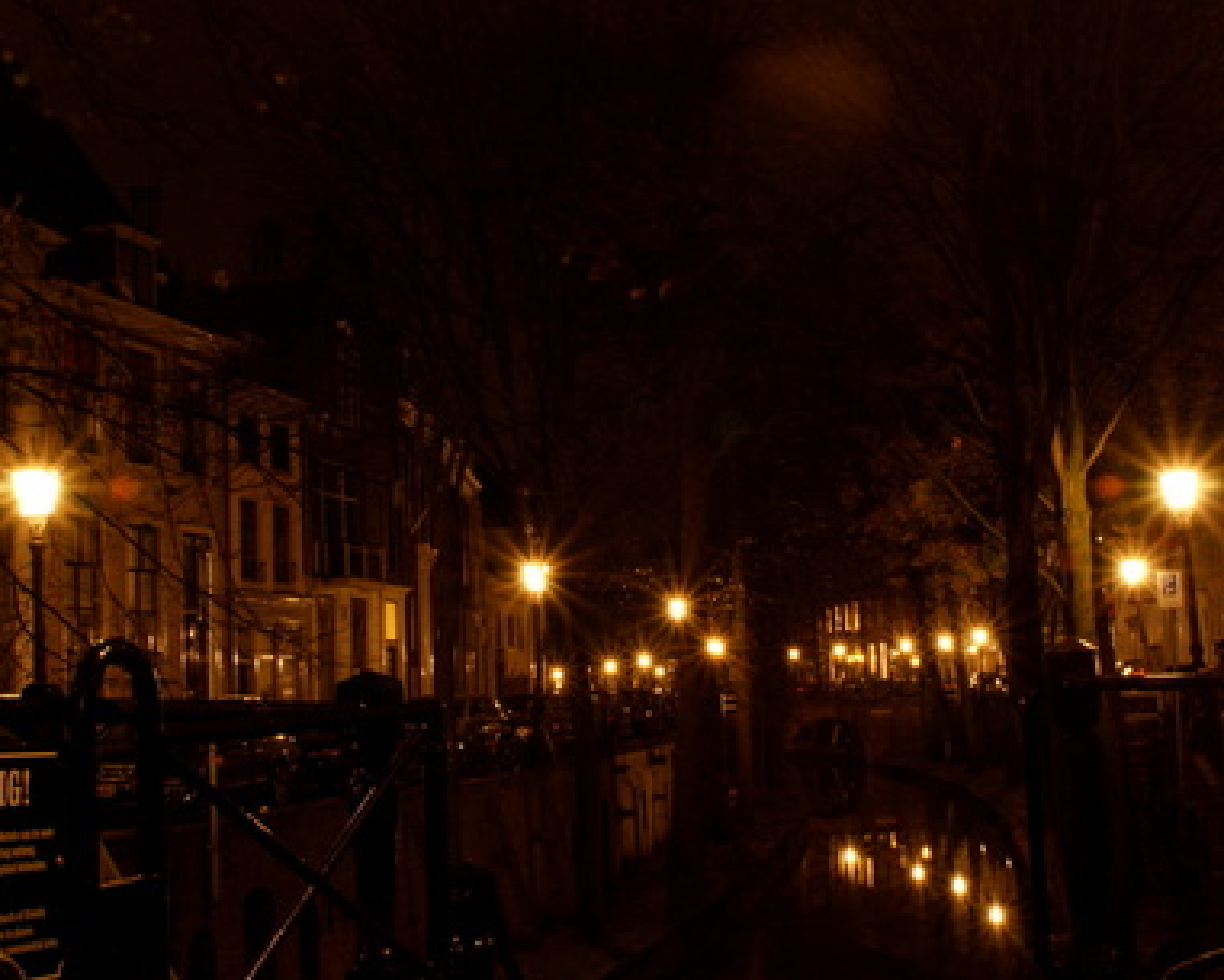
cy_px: 492
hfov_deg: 36.6
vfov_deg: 29.7
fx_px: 1848
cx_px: 671
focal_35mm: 51
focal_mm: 30
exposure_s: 30
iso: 200
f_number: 32
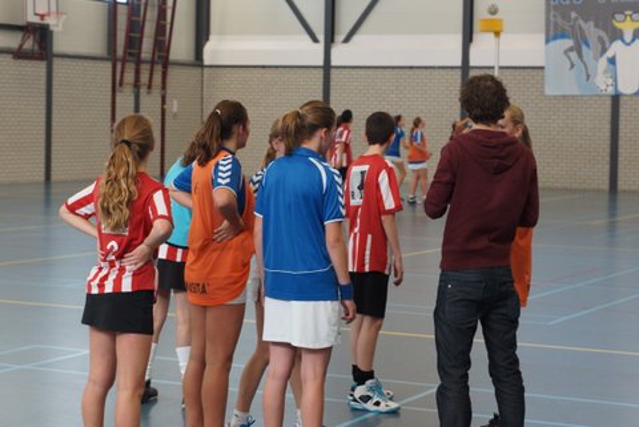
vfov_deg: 18.2
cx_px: 320
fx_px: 1332
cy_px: 214
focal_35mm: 75
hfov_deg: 27.0
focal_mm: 50
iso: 800
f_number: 4
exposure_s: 1/200
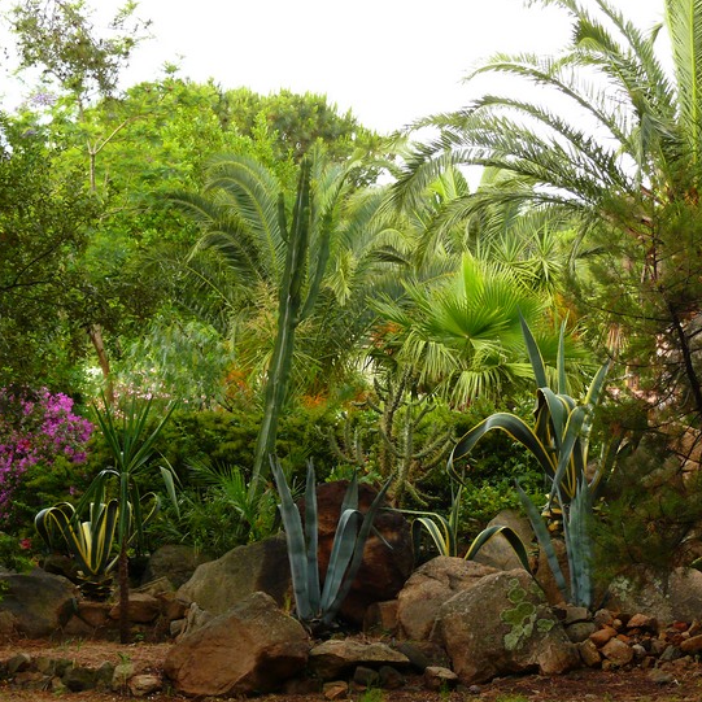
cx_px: 380
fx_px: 2248
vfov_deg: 17.7
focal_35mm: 98
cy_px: 340
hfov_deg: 17.7
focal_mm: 16.9
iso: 200
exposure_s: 1/100
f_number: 3.2
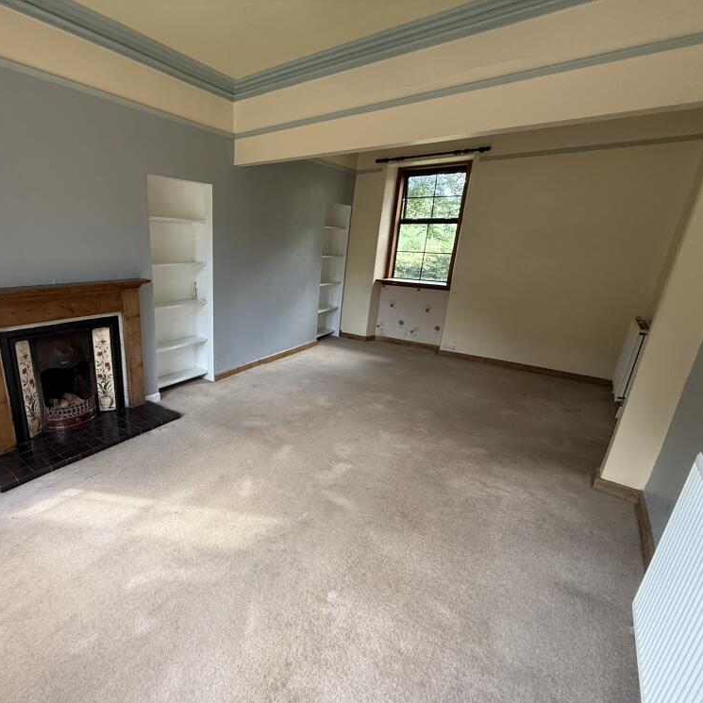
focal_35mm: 17
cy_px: 361
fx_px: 391
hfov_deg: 81.7
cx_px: 245
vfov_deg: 83.9
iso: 200
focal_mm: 2.22
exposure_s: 1/99
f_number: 2.2
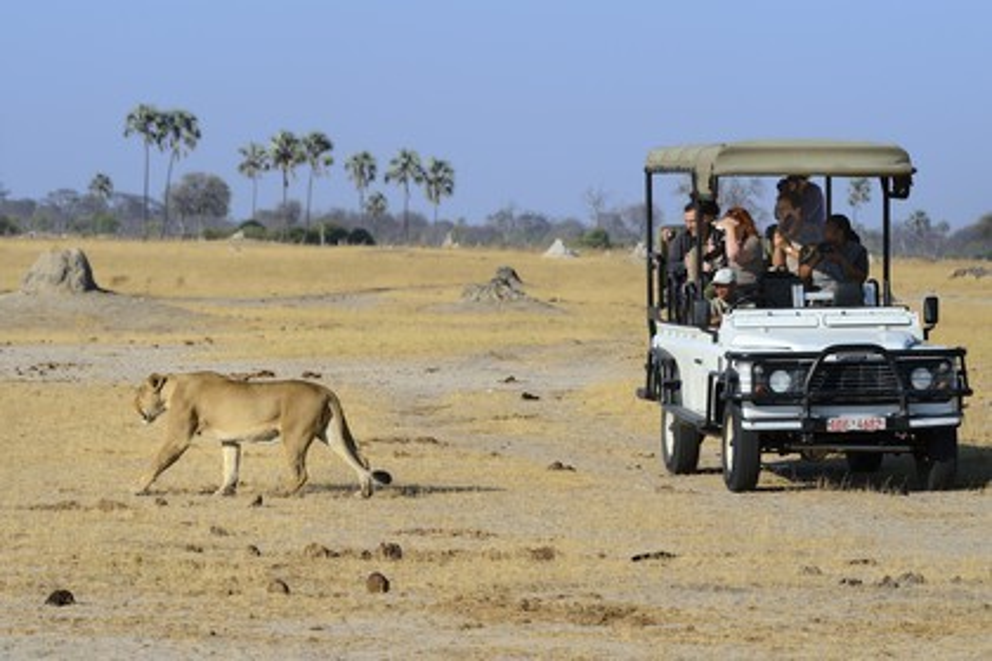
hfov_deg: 11.4
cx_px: 496
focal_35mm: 180
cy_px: 330
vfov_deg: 7.6
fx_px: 4960
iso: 400
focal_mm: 180
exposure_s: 1/640
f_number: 11
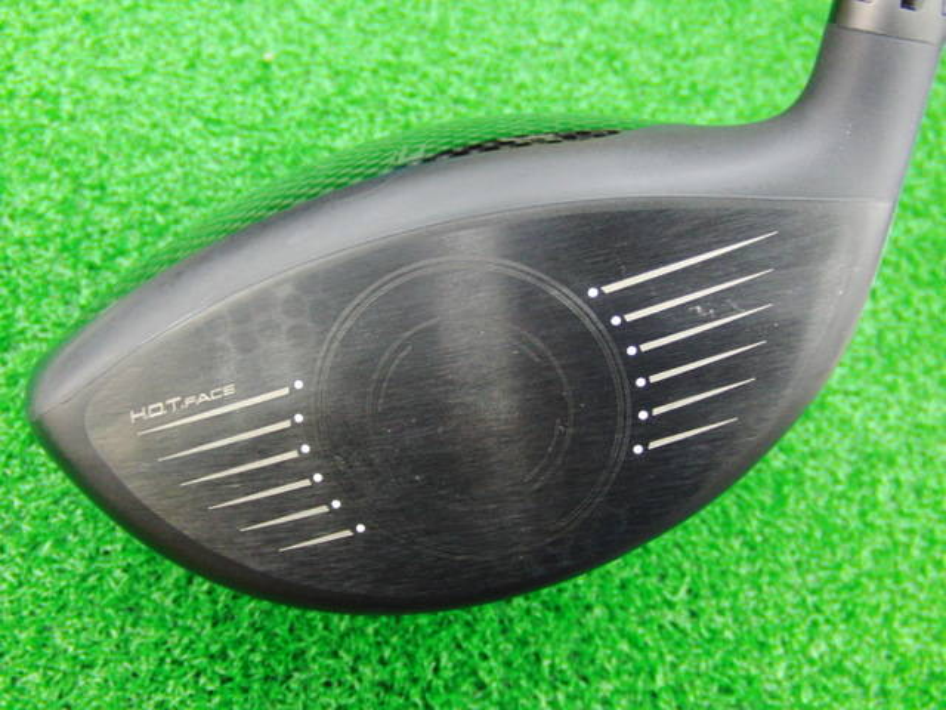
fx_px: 1011
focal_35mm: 37
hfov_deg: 50.1
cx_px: 473
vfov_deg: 38.7
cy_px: 355
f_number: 3.6
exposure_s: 1/10
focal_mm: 6.42
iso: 400
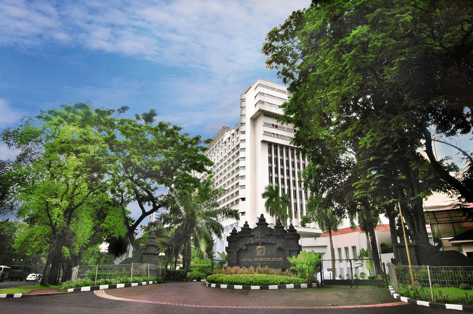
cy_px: 157
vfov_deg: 59.4
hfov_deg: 81.3
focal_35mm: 21
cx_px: 236
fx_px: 276
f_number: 13
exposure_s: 1/200
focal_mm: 14
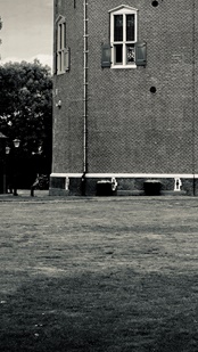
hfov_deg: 13.0
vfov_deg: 22.9
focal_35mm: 91
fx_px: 849
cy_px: 49
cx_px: 225
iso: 100
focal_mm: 28
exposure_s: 1/125
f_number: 9
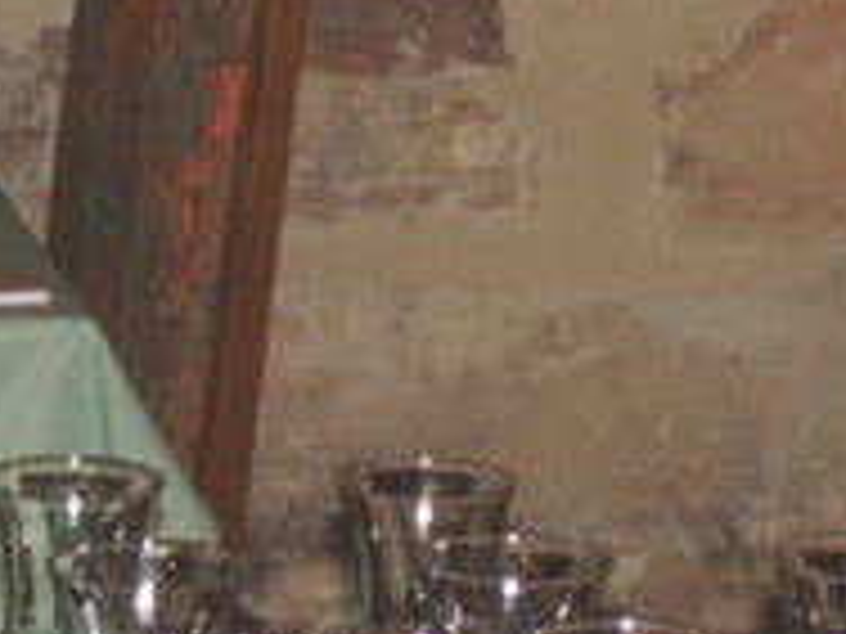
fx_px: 4521
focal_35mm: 185
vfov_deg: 7.9
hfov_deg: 10.7
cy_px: 922
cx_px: 306
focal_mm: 10.4
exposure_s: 1/30
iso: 80
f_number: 4
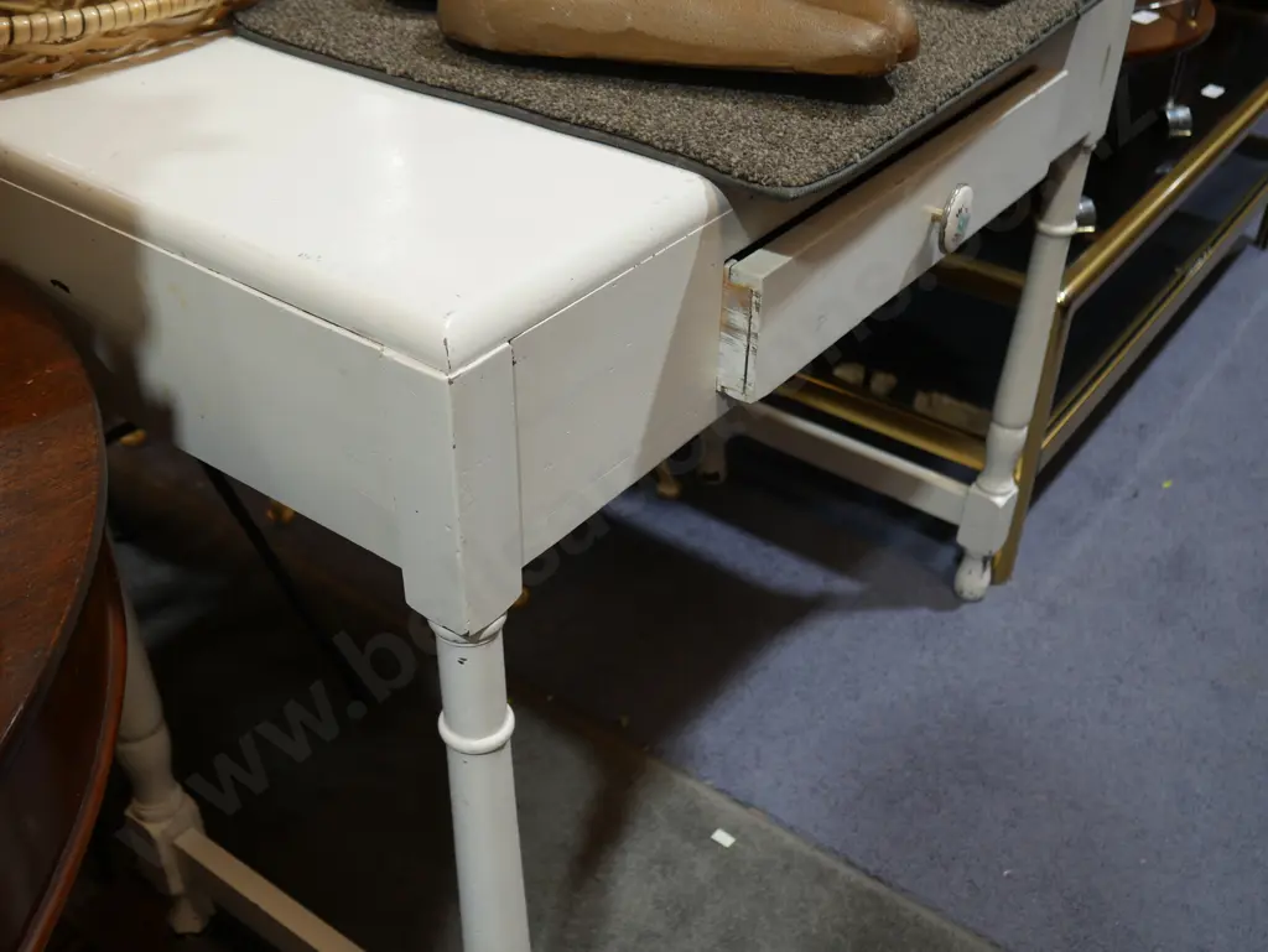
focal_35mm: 38
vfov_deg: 37.8
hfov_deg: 49.0
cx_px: 634
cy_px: 476
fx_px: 1393
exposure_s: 1/60
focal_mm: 19
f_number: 4.1
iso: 200
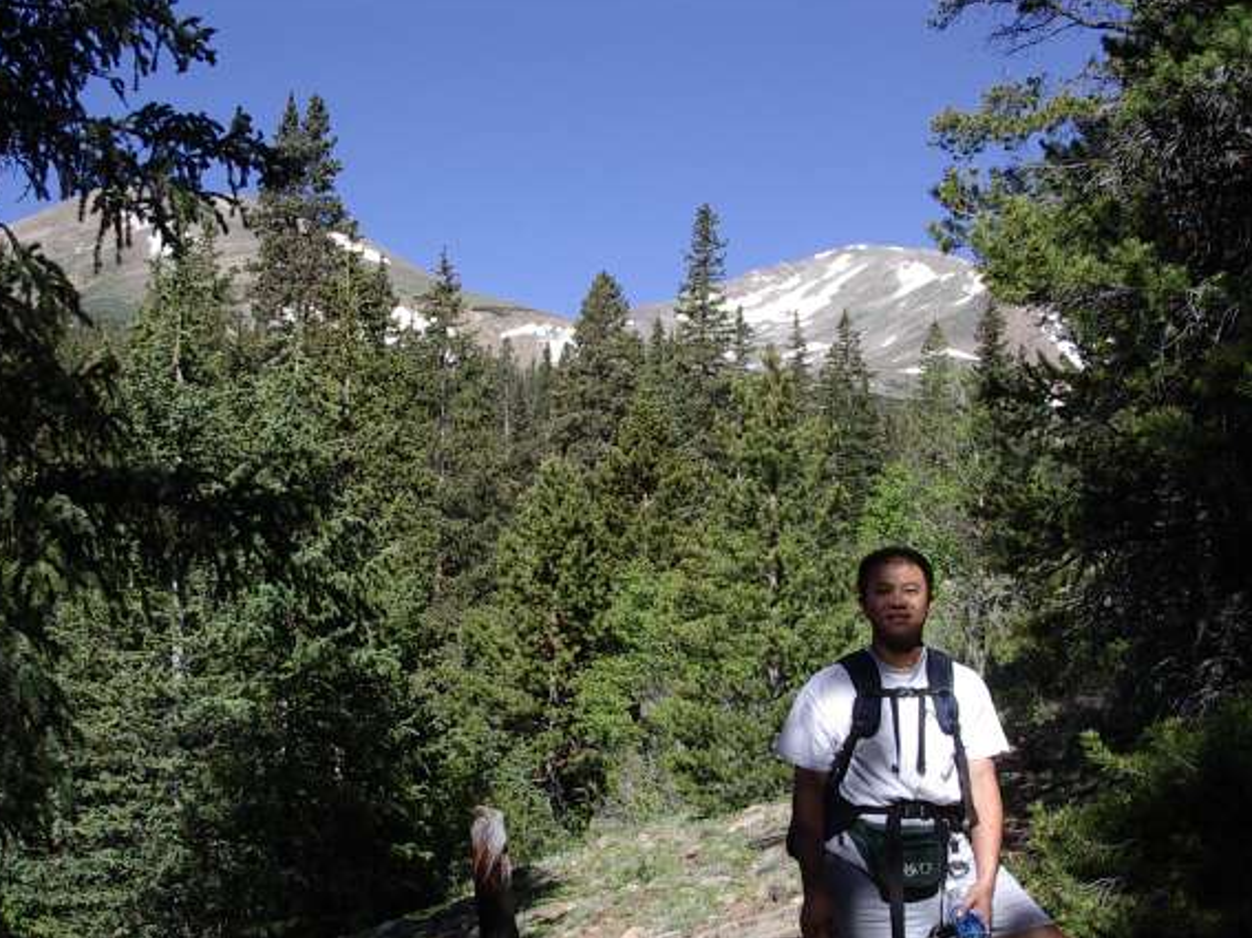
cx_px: 594
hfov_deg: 34.9
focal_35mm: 55
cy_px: 488
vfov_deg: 26.5
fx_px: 1989
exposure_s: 1/320
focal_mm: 7.8
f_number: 5.5
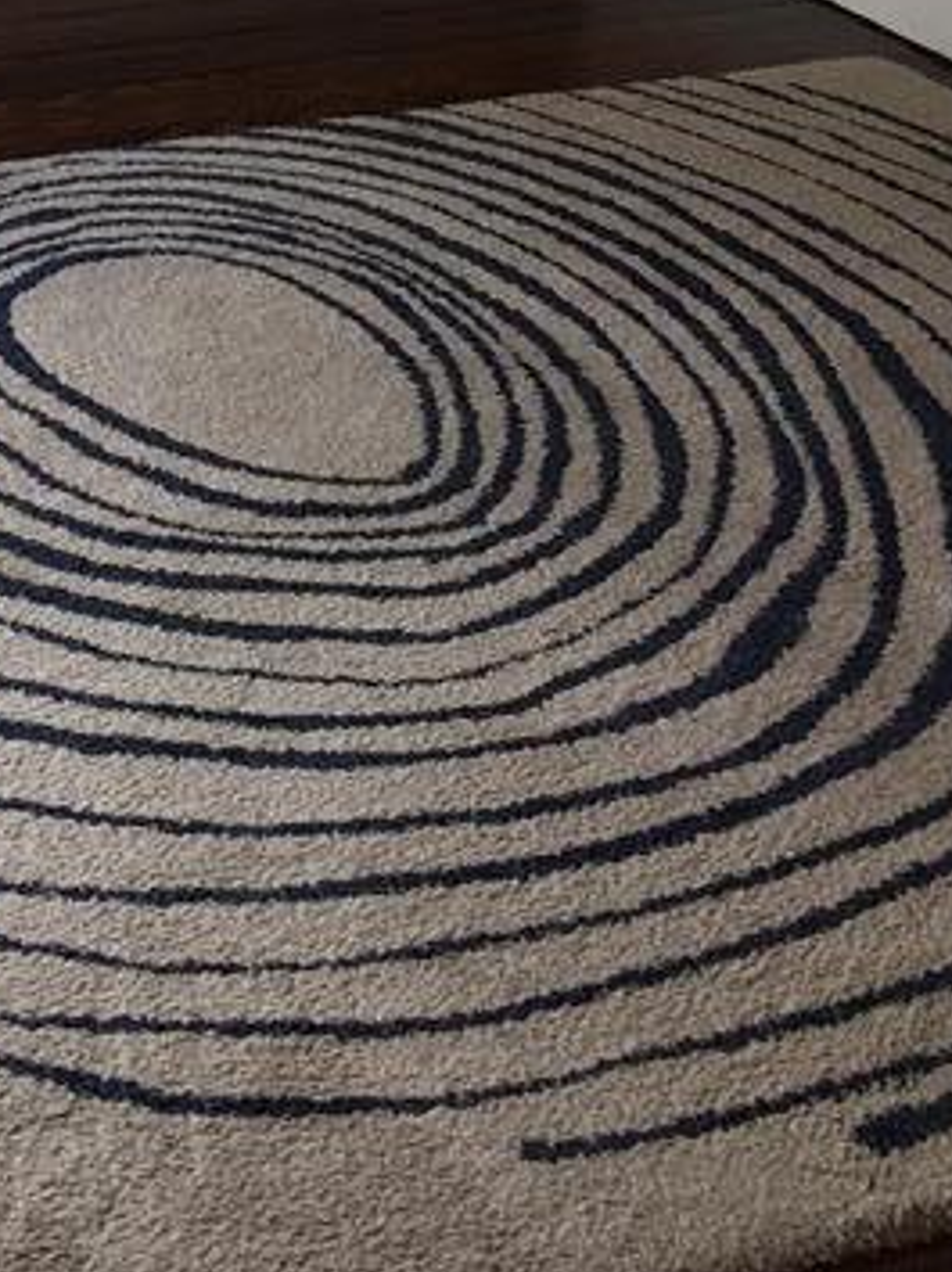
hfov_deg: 17.0
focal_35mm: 84
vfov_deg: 21.1
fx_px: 3084
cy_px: -395
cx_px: -108
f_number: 2.2
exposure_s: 1/120
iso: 32
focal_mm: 4.15
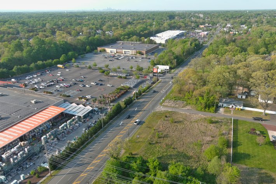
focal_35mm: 29
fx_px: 222
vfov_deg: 44.9
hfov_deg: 63.7
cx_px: 138
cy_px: 92
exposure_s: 1/500
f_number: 2.8
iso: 100
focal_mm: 10.57
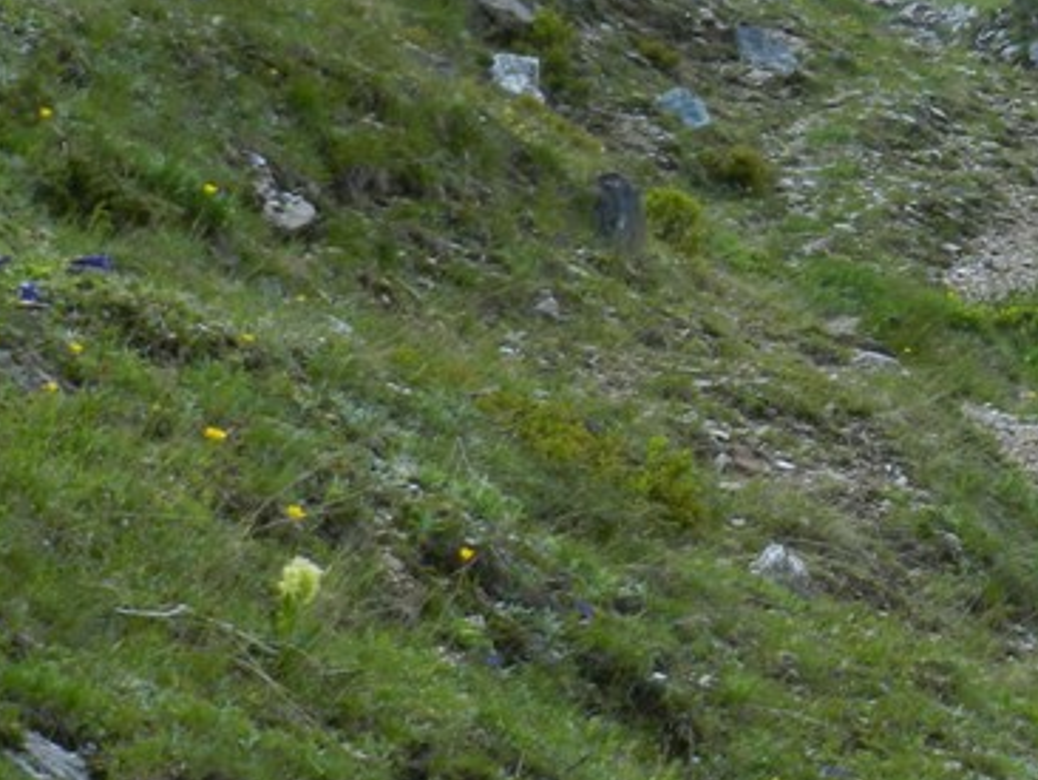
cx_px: 1191
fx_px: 5701
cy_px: 165
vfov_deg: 7.8
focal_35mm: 190
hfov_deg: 10.3
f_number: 4.7
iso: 160
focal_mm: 12.1
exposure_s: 1/250
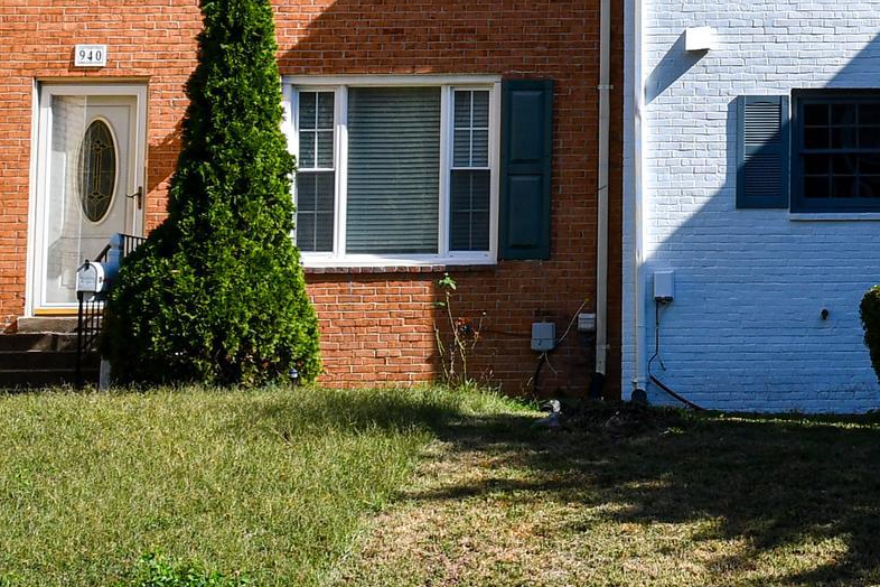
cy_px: 116
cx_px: 979
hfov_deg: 22.3
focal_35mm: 86
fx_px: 2102
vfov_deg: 15.8
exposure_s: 1/250
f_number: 8
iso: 100
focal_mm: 22
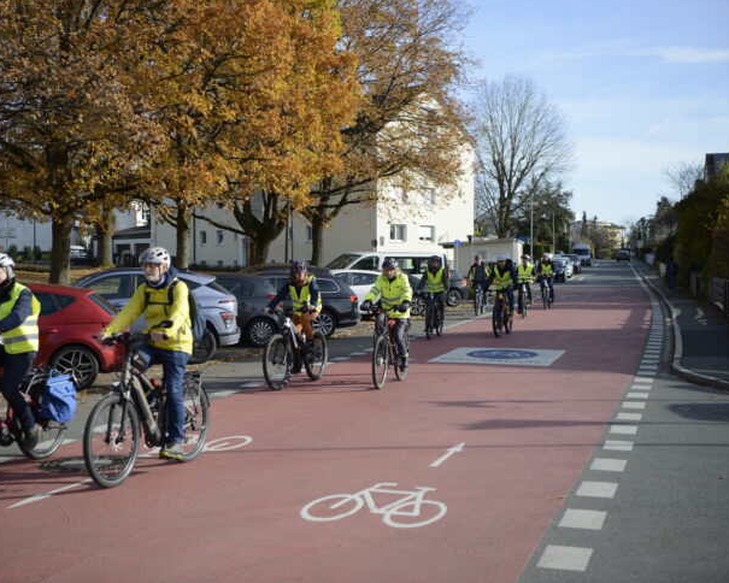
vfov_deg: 29.7
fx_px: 1100
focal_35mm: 51
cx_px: 328
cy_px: 291
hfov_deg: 36.6
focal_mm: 45
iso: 100
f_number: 3.2
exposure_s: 1/1000
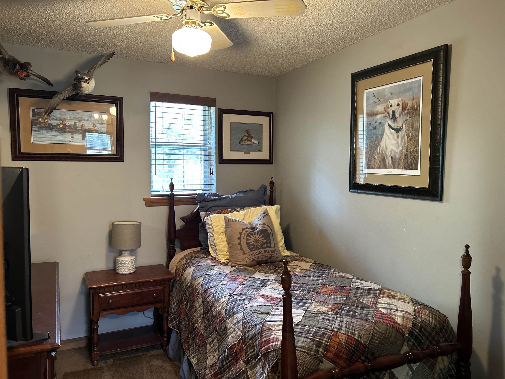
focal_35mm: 26
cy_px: 190
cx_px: 252
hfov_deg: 67.3
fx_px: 379
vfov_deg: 53.1
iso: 500
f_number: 1.5
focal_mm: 5.7
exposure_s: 1/60
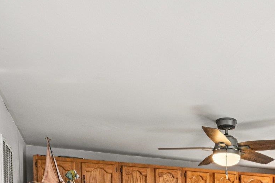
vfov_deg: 27.6
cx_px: 218
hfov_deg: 44.3
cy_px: 225
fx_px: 321
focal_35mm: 42
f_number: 8
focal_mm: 16
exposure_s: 1/125
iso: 800
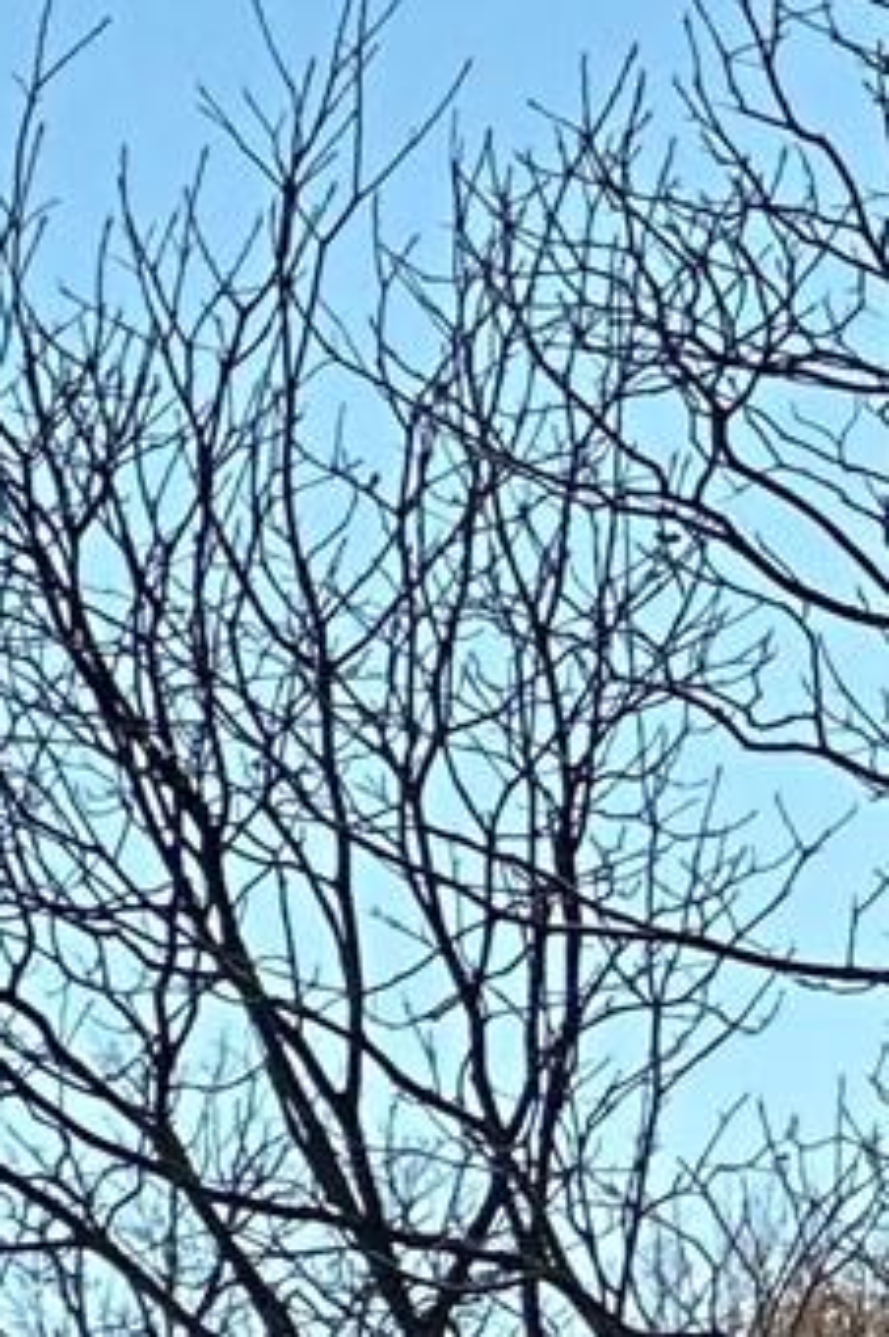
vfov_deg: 4.3
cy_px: 1471
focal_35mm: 483
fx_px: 17926
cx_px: 3851
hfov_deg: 2.7
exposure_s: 1/1597
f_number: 2.8
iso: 32
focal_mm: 9
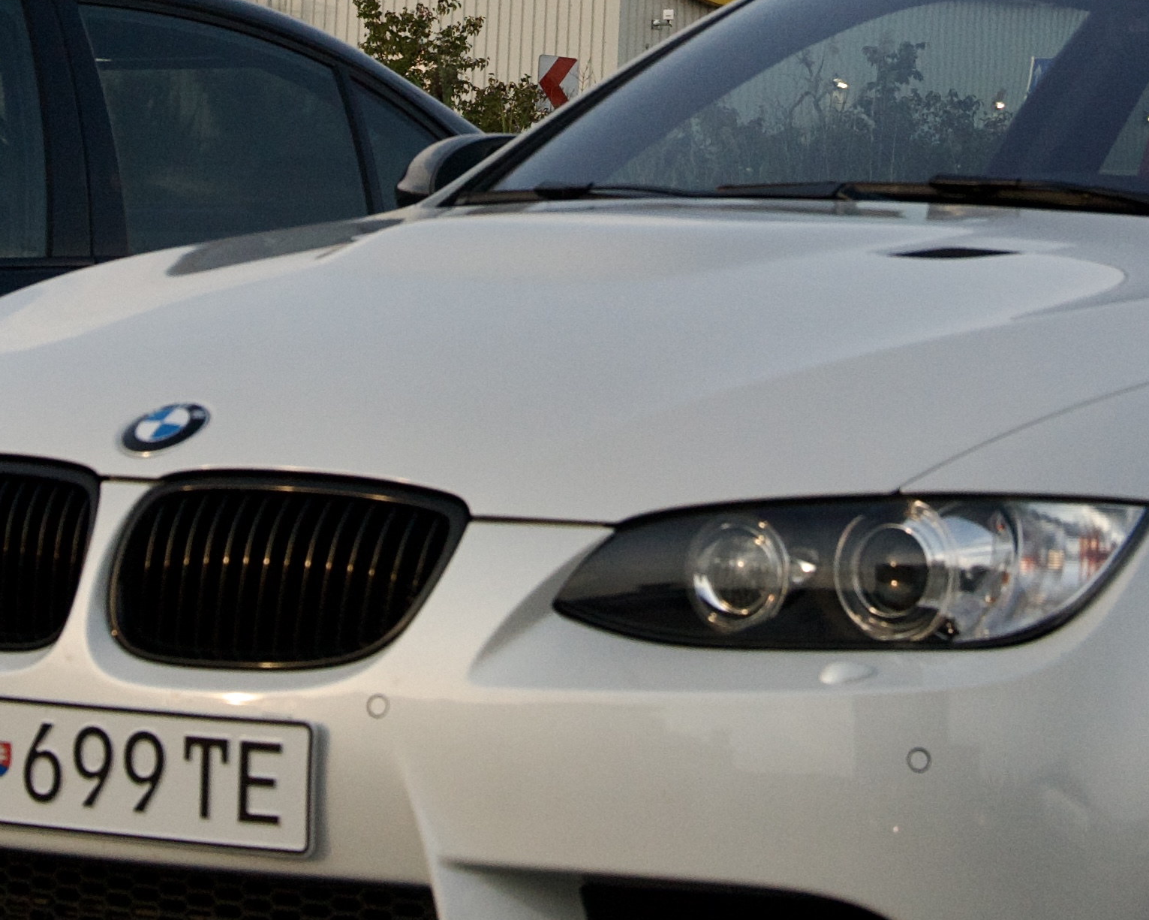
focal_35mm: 161
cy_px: -196
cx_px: 582
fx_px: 5475
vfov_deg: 9.5
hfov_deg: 12.0
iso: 400
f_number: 5.6
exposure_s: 1/800
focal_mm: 38
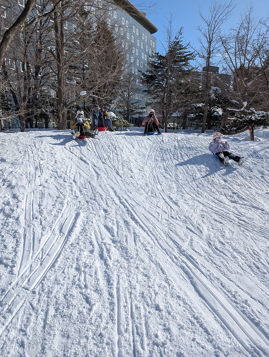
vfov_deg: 71.5
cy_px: 178
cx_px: 134
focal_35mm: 24
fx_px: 248
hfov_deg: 56.9
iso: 30
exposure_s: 1/3115
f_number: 1.68
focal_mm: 6.9
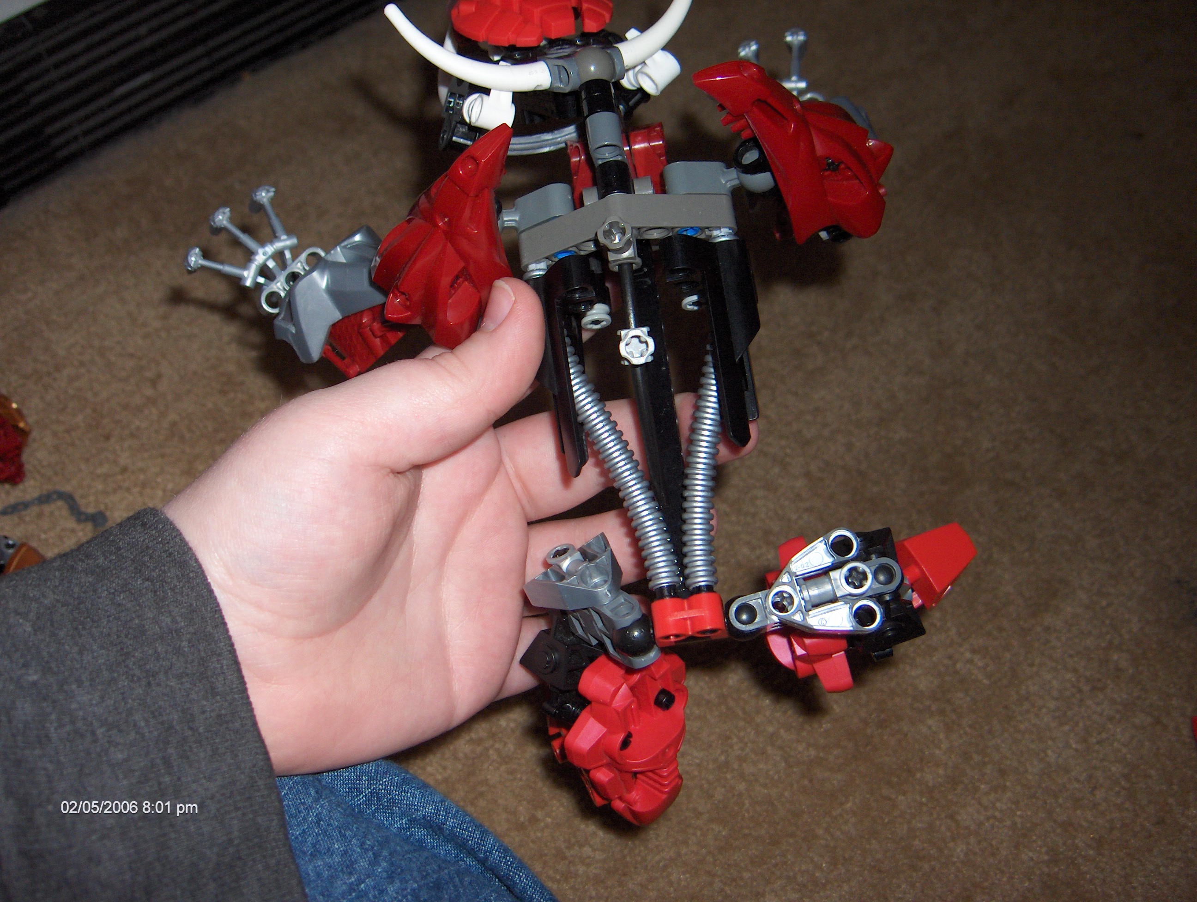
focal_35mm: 39
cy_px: 451
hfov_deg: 47.8
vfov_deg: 36.9
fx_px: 1351
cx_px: 598
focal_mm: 8
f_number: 2.8
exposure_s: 1/60
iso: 100
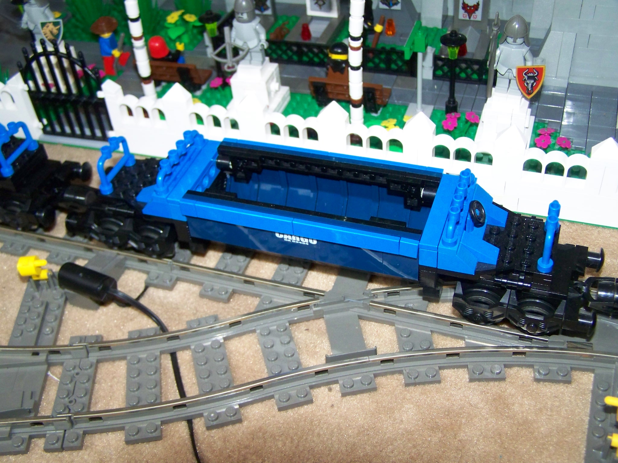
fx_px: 768
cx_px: 309
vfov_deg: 33.6
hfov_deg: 43.9
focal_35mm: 43
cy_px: 232
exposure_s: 1/30
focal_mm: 7.2
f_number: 2.8
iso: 200
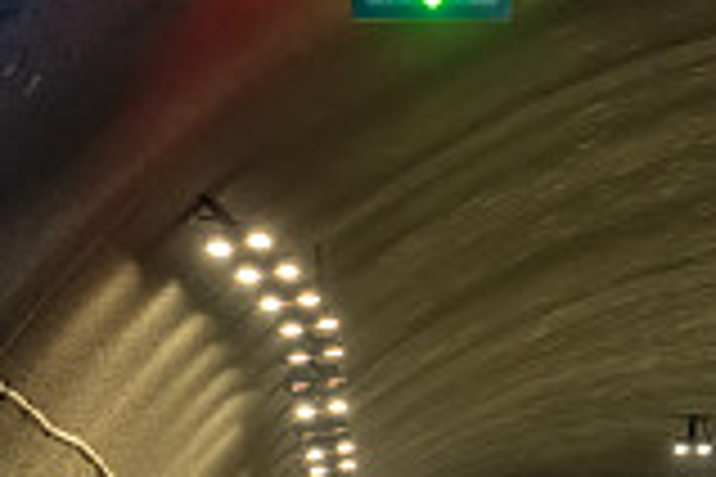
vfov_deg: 3.9
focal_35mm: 352
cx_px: 955
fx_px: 7000
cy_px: 632
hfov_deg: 5.8
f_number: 2.8
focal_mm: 70
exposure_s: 1/100
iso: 320
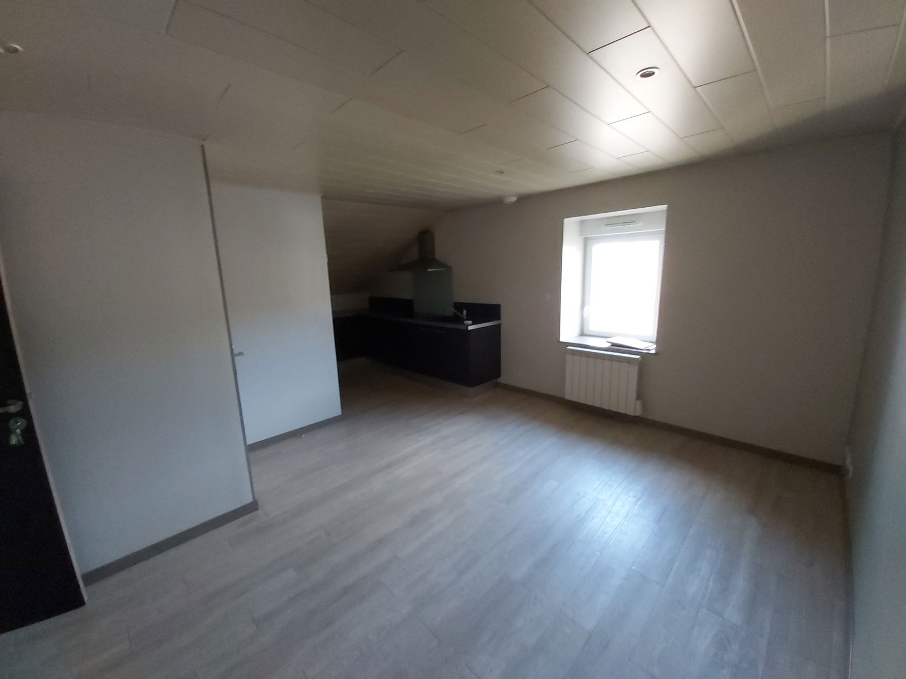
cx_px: 453
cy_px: 340
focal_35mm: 12
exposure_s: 1/33
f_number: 2.2
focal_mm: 1.42
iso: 250
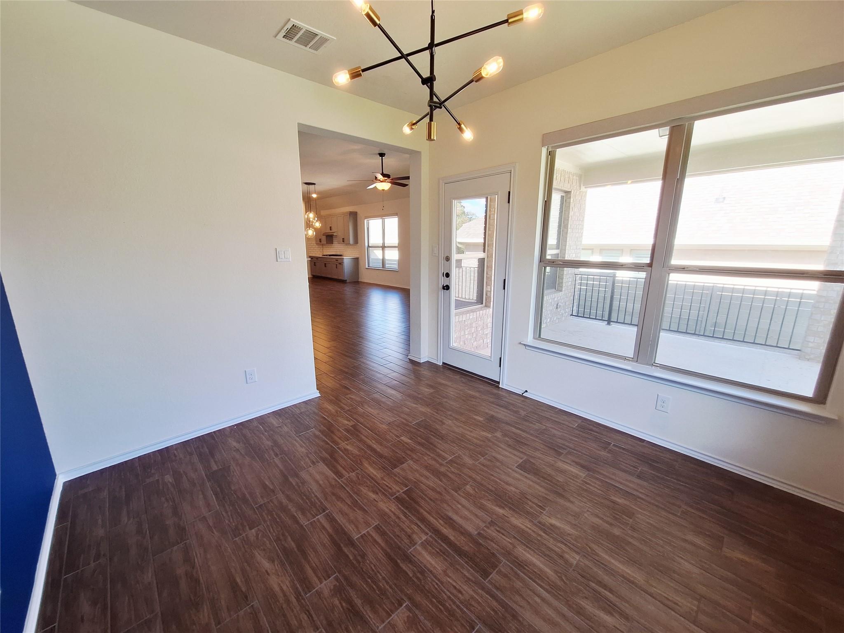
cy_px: 316
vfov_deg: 89.9
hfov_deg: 106.2
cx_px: 422
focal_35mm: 13
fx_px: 317
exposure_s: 1/120
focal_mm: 1.74
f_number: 2.2
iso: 64
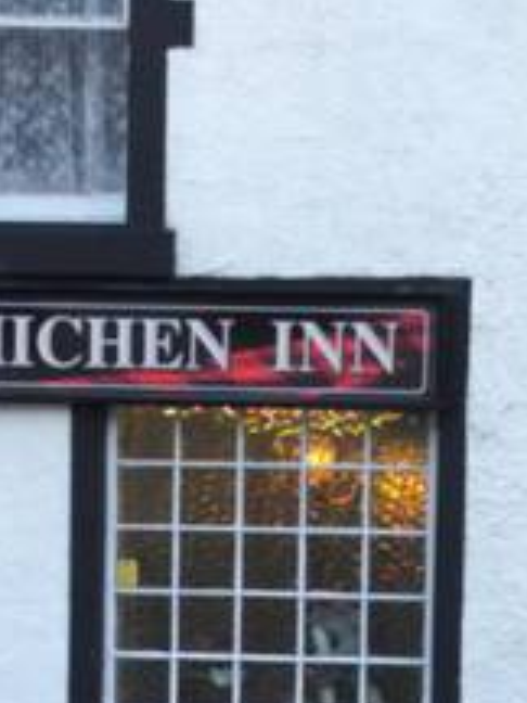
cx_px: 299
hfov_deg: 20.7
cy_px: 670
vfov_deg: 26.2
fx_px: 1441
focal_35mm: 71
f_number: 1.7
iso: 160
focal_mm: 5.24
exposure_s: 1/60
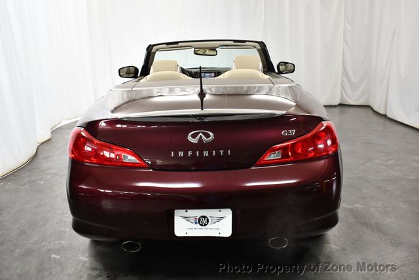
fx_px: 419
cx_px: 210
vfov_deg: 36.9
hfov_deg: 53.1
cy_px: 140
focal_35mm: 36
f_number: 3.5
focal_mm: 18
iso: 900
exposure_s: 1/125
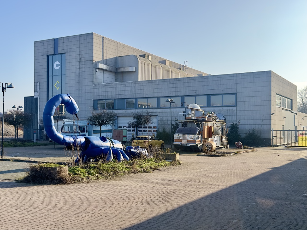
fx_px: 364
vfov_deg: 35.1
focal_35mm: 41
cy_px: 115
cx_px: 154
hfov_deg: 45.8
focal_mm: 6.86
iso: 100
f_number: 1.78
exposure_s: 1/2717
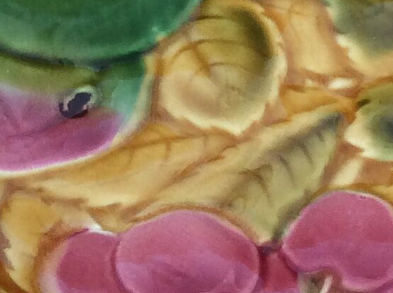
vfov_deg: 9.8
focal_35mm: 150
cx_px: 352
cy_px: 35
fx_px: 1700
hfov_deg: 13.1
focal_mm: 3.3
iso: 50
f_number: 2.4
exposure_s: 1/25
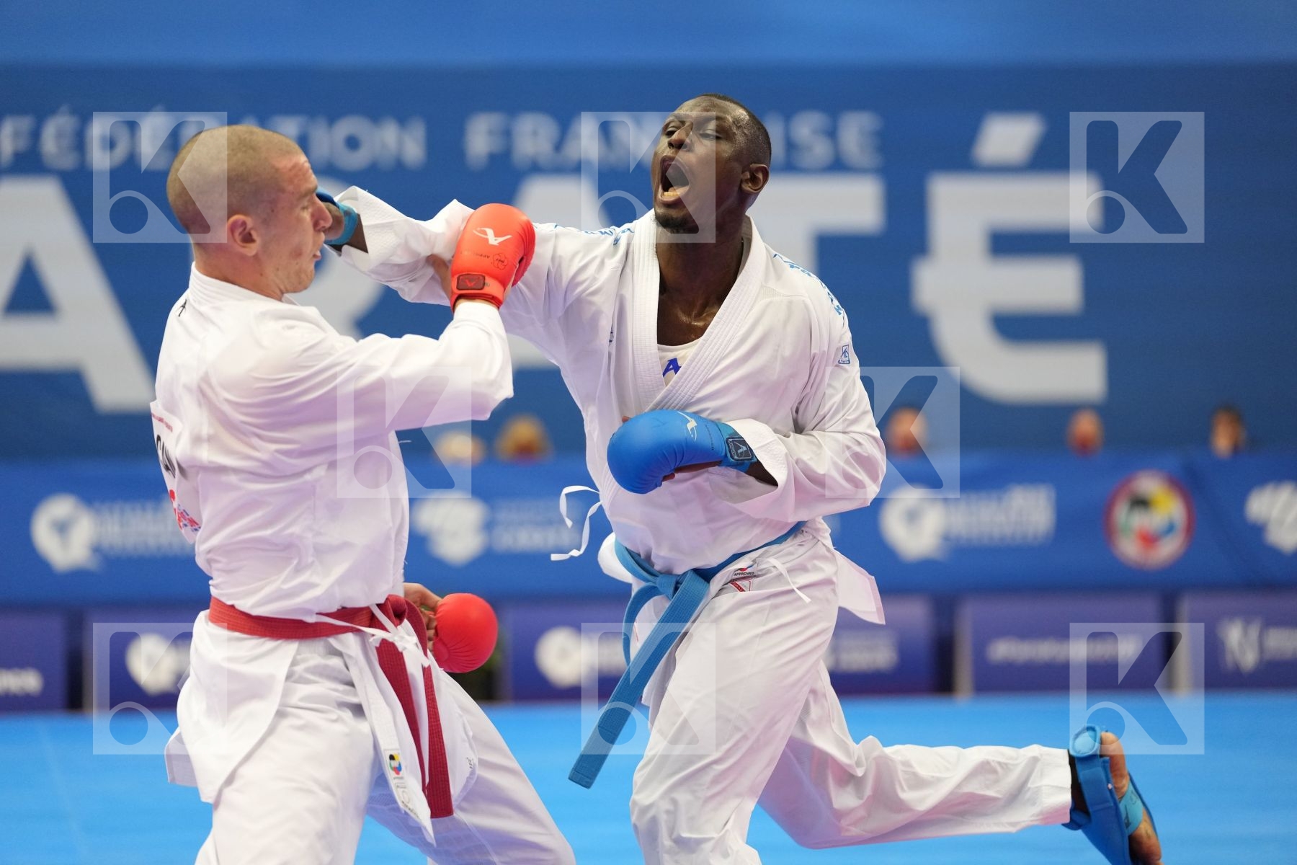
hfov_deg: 15.4
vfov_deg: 10.3
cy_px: 432
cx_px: 648
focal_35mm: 133
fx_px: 4791
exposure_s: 1/1000
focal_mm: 133
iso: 2500
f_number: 2.8
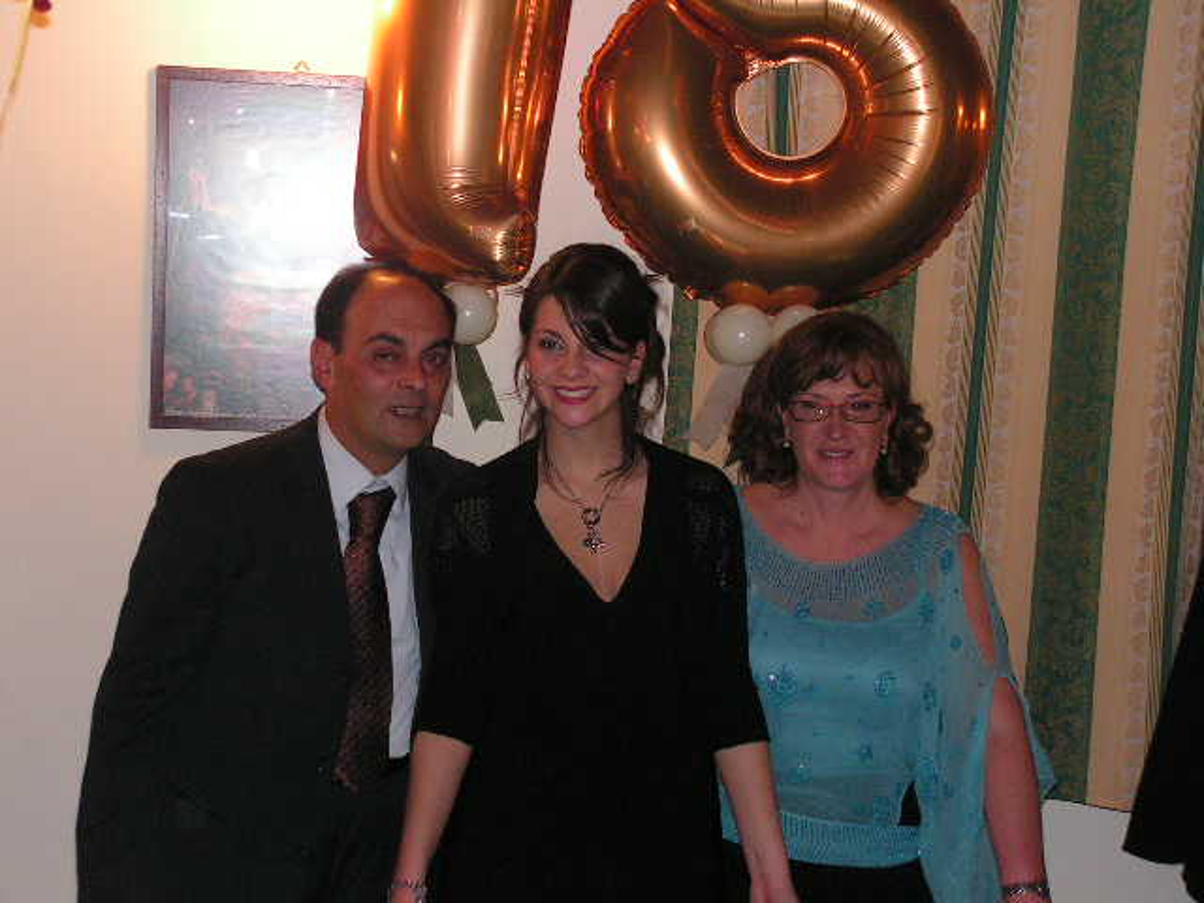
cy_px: 452
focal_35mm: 68
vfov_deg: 21.6
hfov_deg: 28.6
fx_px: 2365
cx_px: 602
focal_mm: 11.4
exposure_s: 1/80
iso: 200
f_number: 3.3
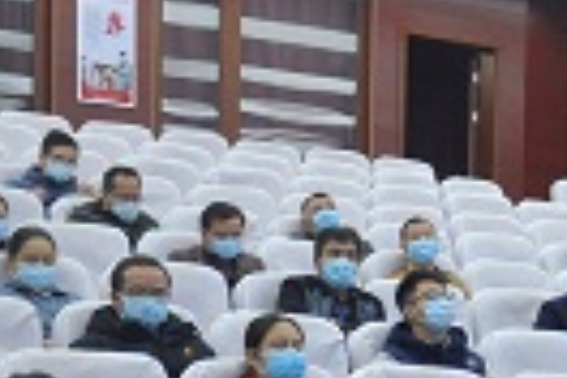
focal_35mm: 130
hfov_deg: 14.7
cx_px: 846
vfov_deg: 10.2
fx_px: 2047
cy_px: 556
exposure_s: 1/60
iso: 200
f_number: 3.8
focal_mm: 22
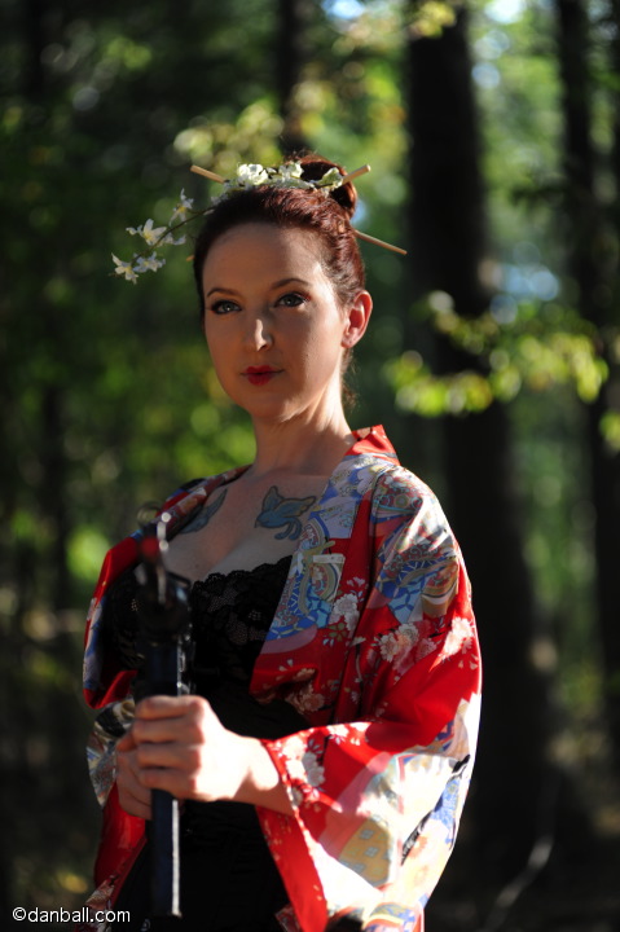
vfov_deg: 25.4
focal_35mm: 80
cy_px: 466
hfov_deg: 17.0
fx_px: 2069
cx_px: 310
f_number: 2.8
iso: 200
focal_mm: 80
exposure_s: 1/250
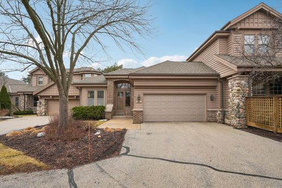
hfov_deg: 86.9
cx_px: 141
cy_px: 94
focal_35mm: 19
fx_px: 149
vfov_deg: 64.5
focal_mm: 19
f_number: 8
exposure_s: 1/125
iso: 100
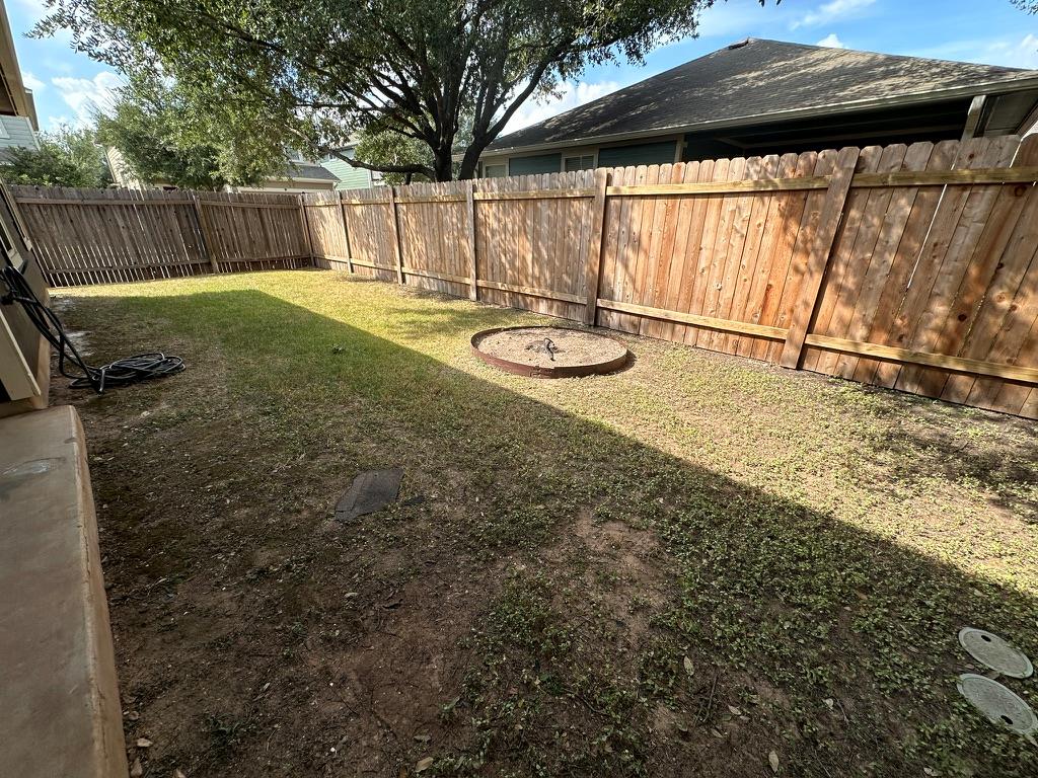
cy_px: 389
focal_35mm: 14
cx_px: 519
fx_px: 420
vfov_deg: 85.7
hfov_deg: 102.1
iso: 40
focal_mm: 2.22
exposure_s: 1/651
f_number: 2.2
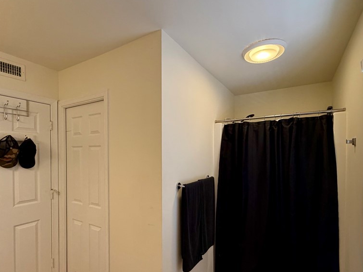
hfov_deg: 84.7
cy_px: 156
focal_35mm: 19
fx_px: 199
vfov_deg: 68.3
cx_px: 181
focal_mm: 2.22
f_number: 2.2
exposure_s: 1/60
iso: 250
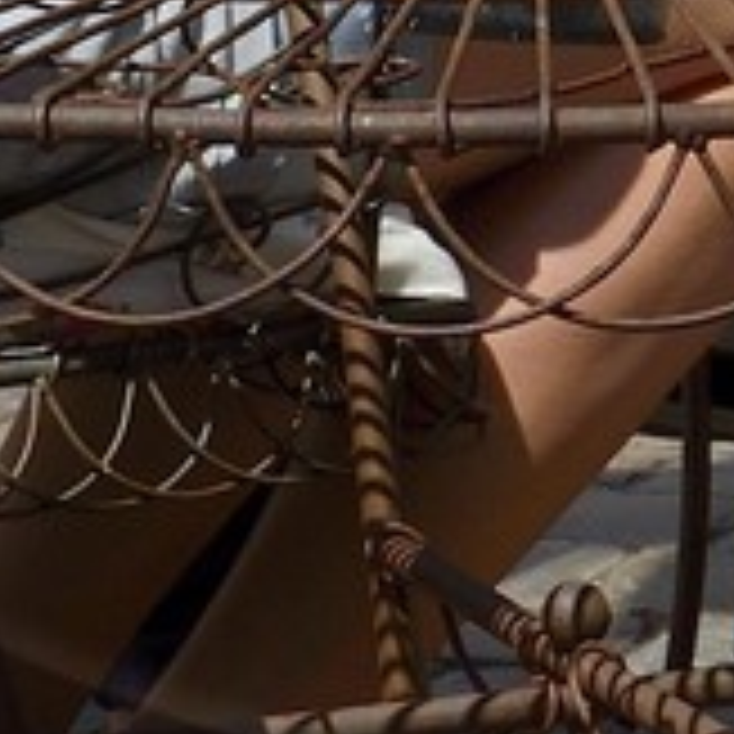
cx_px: 711
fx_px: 10028
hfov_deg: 4.2
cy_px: -851
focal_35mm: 418
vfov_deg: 4.1
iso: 200
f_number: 13
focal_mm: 50
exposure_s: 1/250
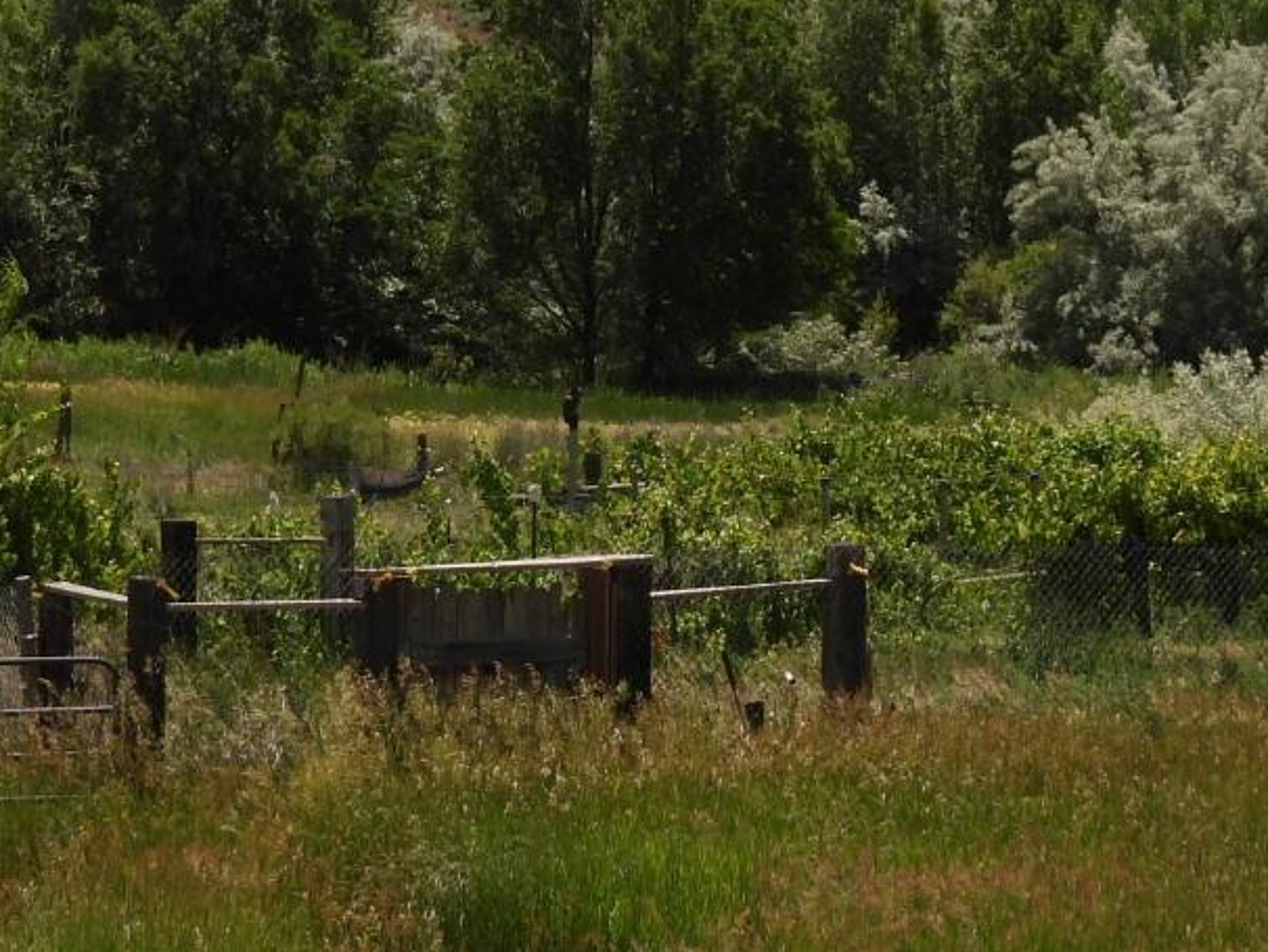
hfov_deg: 14.9
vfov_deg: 11.2
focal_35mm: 132
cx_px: 605
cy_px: 471
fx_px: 4837
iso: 100
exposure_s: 1/1600
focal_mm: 8.9
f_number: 3.5
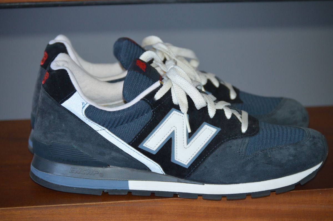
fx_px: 1081
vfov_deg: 11.7
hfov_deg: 17.5
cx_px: 166
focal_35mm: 117
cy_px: 110
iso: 720
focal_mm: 78
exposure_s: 1/60
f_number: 4.5
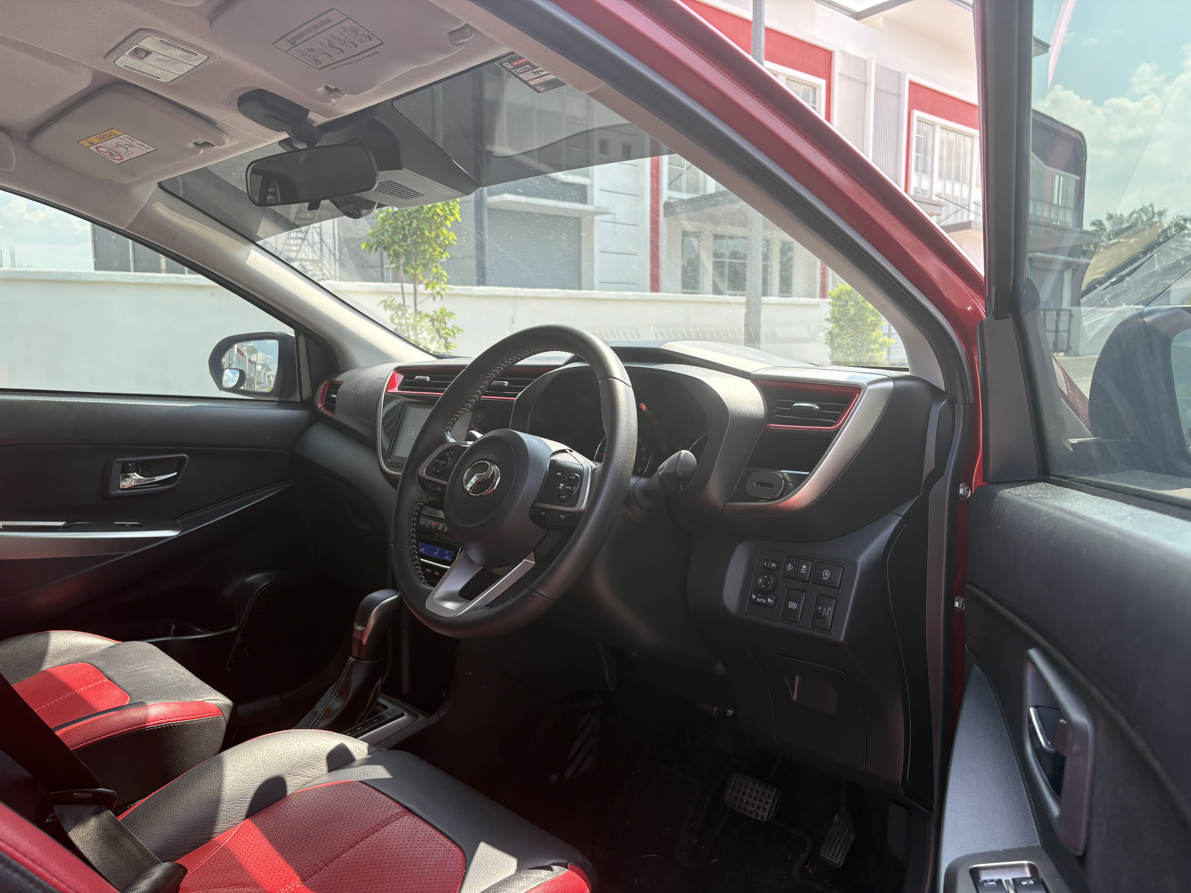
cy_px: 446
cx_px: 596
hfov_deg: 67.3
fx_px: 895
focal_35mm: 26
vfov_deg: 53.1
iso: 50
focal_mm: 5.96
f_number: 1.6
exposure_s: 1/511
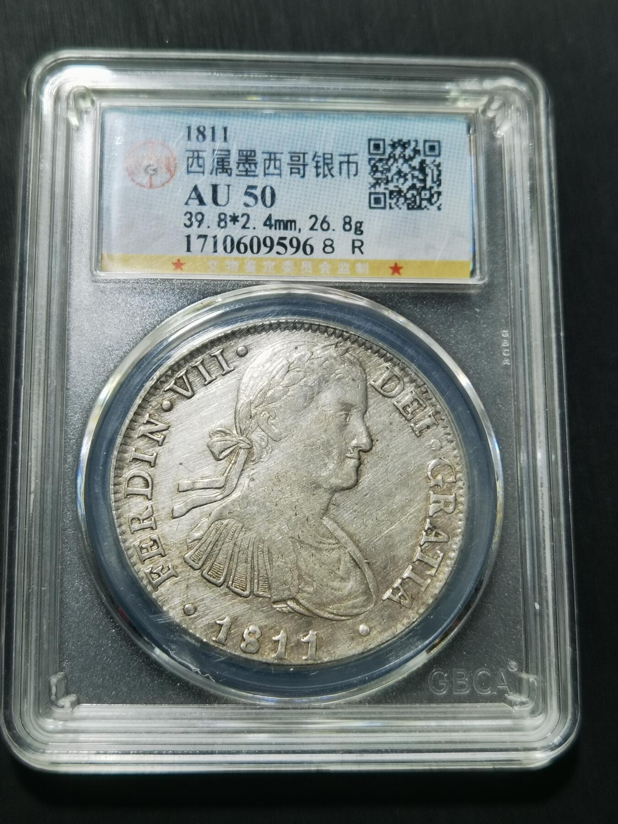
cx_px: 309
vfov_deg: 32.7
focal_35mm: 59
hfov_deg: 24.8
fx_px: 1404
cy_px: 412
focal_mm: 6.67
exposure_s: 1/100
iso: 64
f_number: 1.9
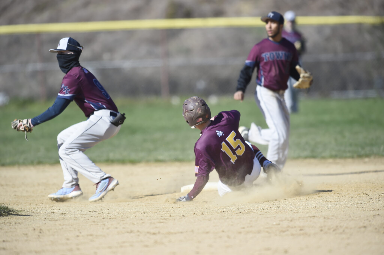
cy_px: 128
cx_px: 192
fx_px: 4475
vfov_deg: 3.3
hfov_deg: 4.9
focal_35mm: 420
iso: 400
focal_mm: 420
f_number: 4
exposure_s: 1/3200
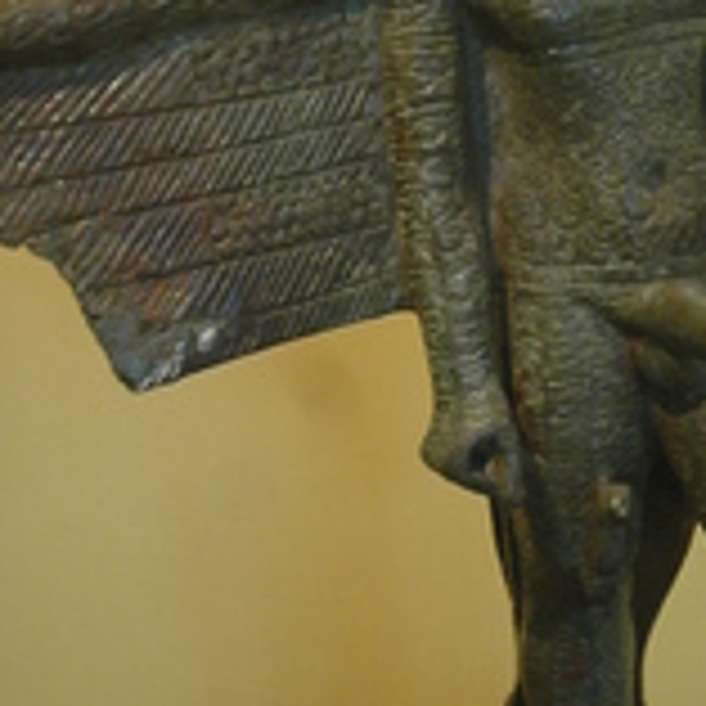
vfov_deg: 11.1
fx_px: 3595
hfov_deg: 11.2
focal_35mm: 156
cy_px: 70
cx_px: 540
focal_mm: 29
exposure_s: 1/20
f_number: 4
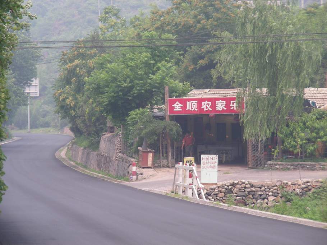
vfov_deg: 7.6
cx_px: 164
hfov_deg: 10.1
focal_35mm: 196
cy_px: 122
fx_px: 1851
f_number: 4
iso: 50
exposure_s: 1/184
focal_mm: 32.7
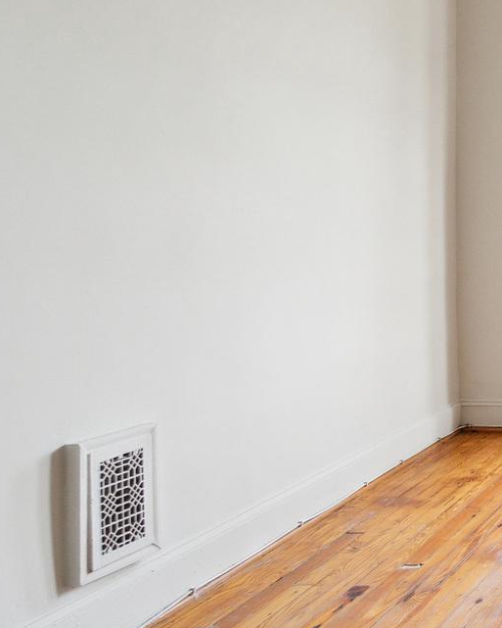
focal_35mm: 42
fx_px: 780
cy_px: 242
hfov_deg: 23.3
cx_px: 855
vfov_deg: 43.5
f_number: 5.6
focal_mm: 14
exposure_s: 1/80
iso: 800
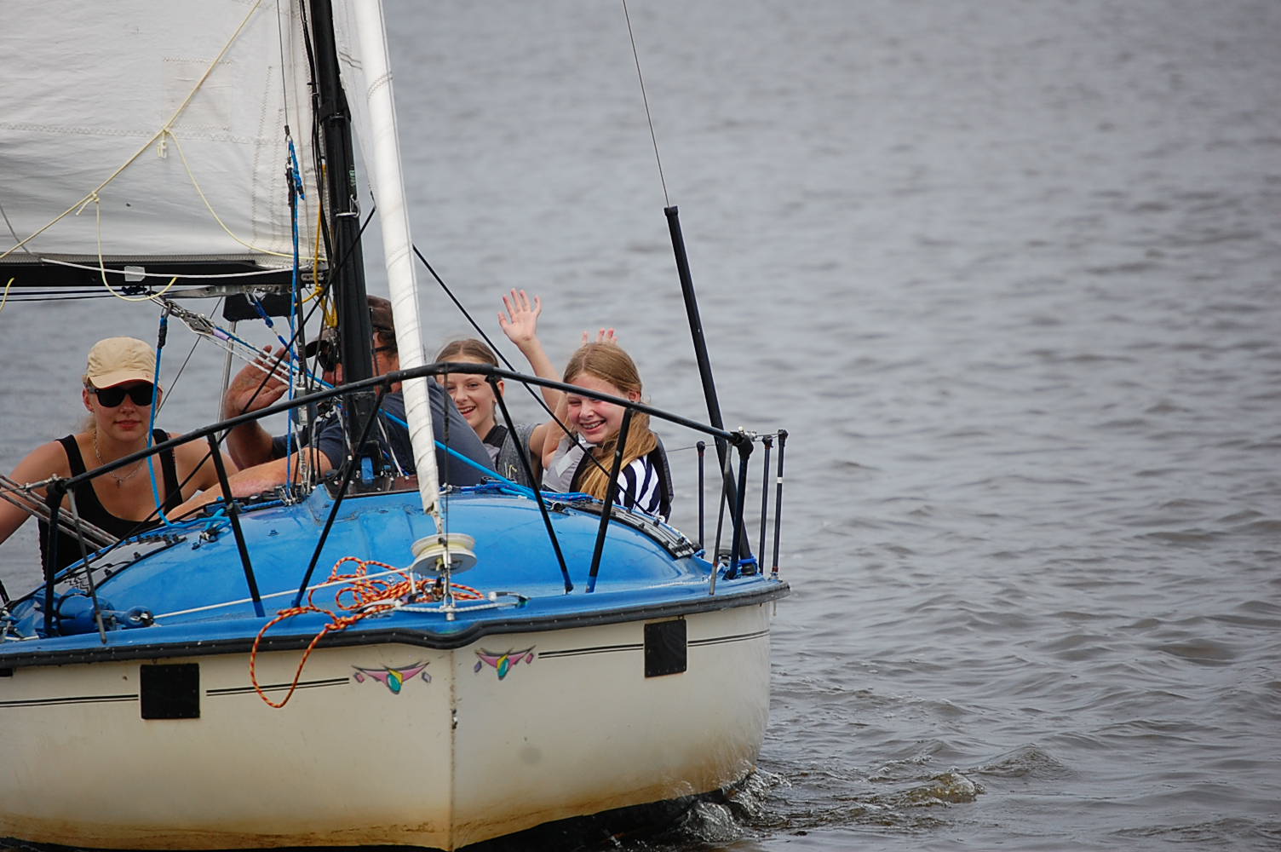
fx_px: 9332
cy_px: 426
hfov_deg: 7.9
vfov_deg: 5.2
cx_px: 640
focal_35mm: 262
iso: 400
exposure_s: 1/1600
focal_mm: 175
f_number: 5.6
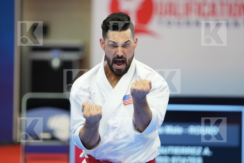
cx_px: 122
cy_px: 82
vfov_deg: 4.6
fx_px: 2033
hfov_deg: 6.9
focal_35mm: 300
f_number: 2.8
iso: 1600
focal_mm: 200
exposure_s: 1/500
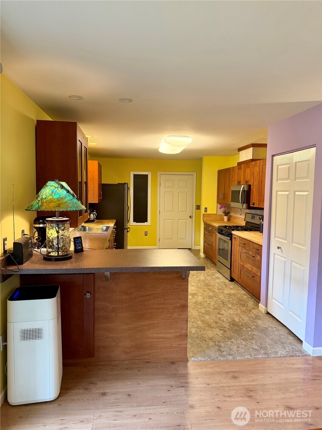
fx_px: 298
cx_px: 161
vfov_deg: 71.6
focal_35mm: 24
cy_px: 215
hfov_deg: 56.8
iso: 160
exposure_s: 1/60
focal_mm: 6.76
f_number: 1.78
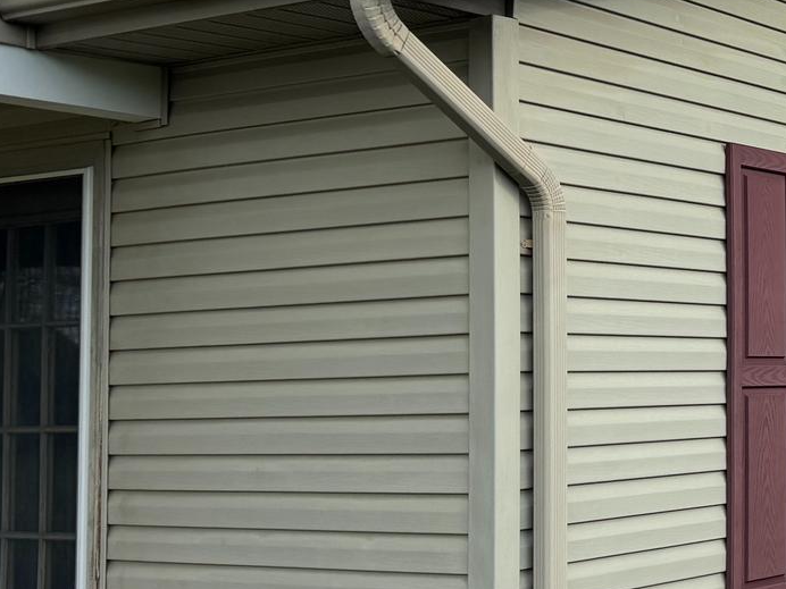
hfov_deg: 23.8
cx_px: 1047
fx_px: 1612
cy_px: 294
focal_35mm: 71
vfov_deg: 20.7
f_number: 1.78
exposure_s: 1/3096
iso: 80
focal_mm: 6.76
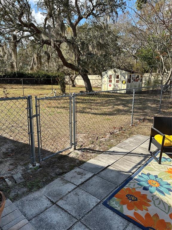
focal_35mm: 24
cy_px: 115
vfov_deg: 71.6
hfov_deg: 56.8
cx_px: 86
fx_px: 159
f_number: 1.78
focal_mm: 6.86
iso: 80
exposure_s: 1/2299
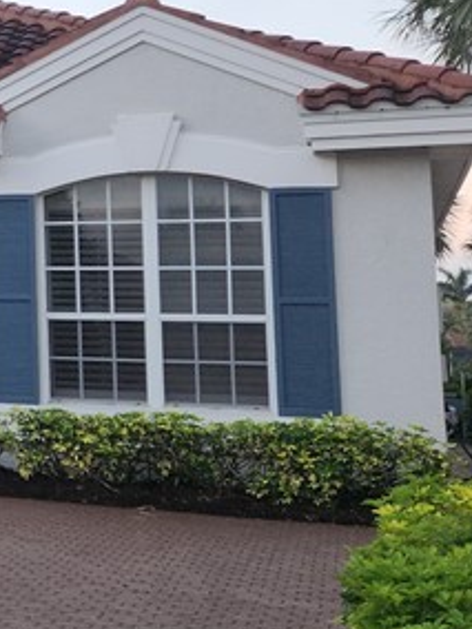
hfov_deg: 14.3
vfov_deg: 23.3
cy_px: 164
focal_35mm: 83
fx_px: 1509
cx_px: -519
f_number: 1.8
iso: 32
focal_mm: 5.4
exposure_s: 1/60
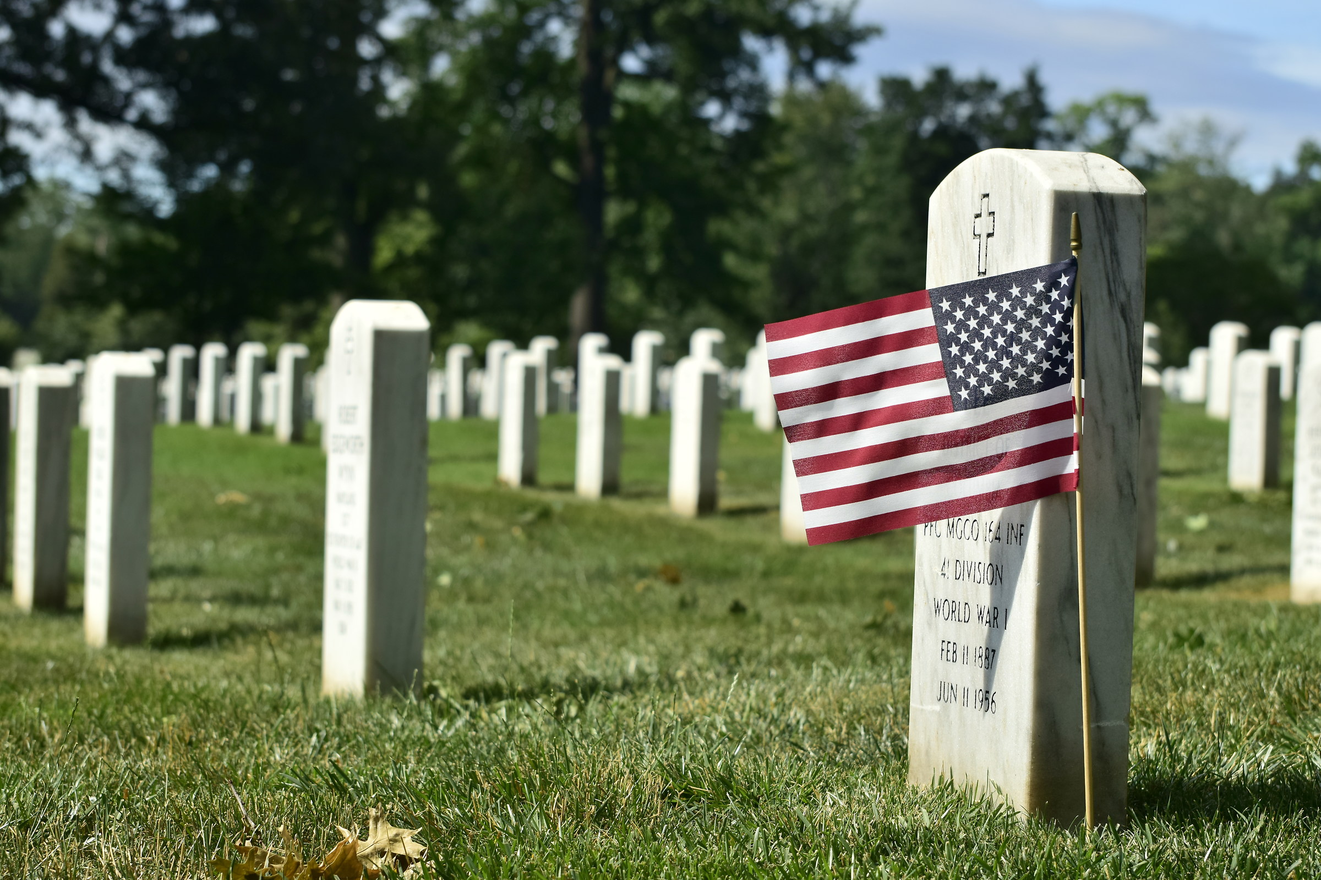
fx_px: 3853
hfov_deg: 19.5
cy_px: 440
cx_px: 660
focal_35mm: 105
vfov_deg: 13.0
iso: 200
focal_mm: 70
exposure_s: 1/320
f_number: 7.1
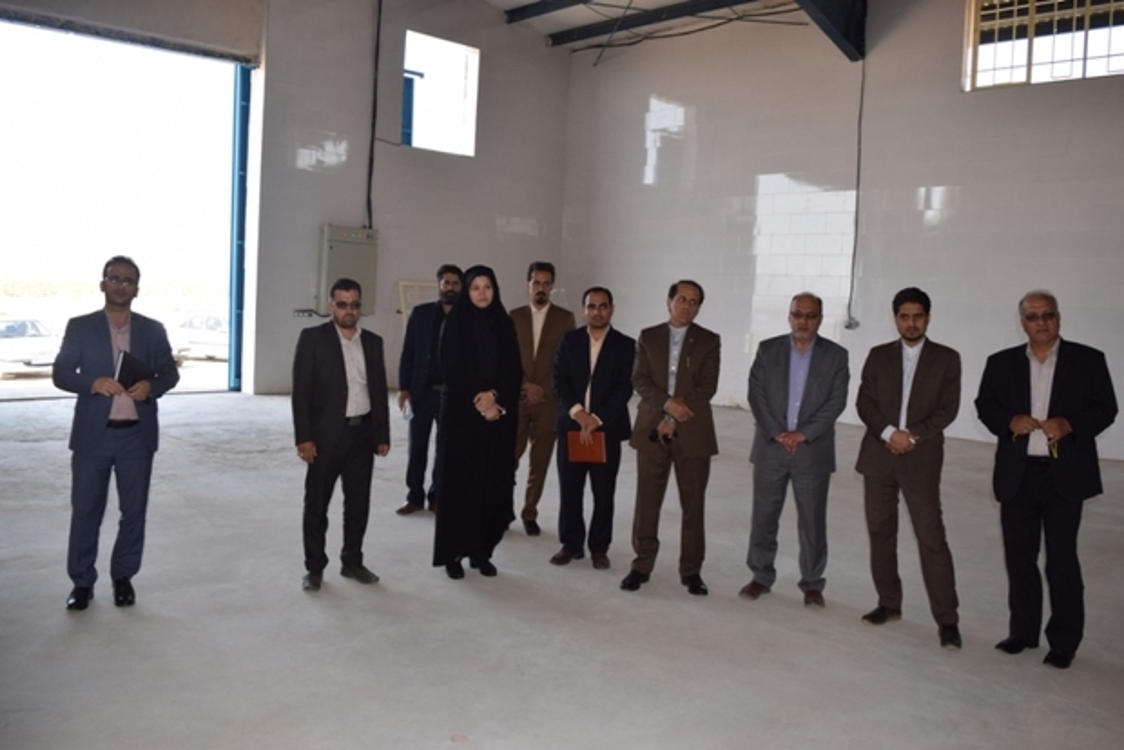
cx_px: 562
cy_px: 375
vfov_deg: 43.6
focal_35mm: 30
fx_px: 937
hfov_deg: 61.9
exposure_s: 1/125
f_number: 5.6
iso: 200
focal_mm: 20
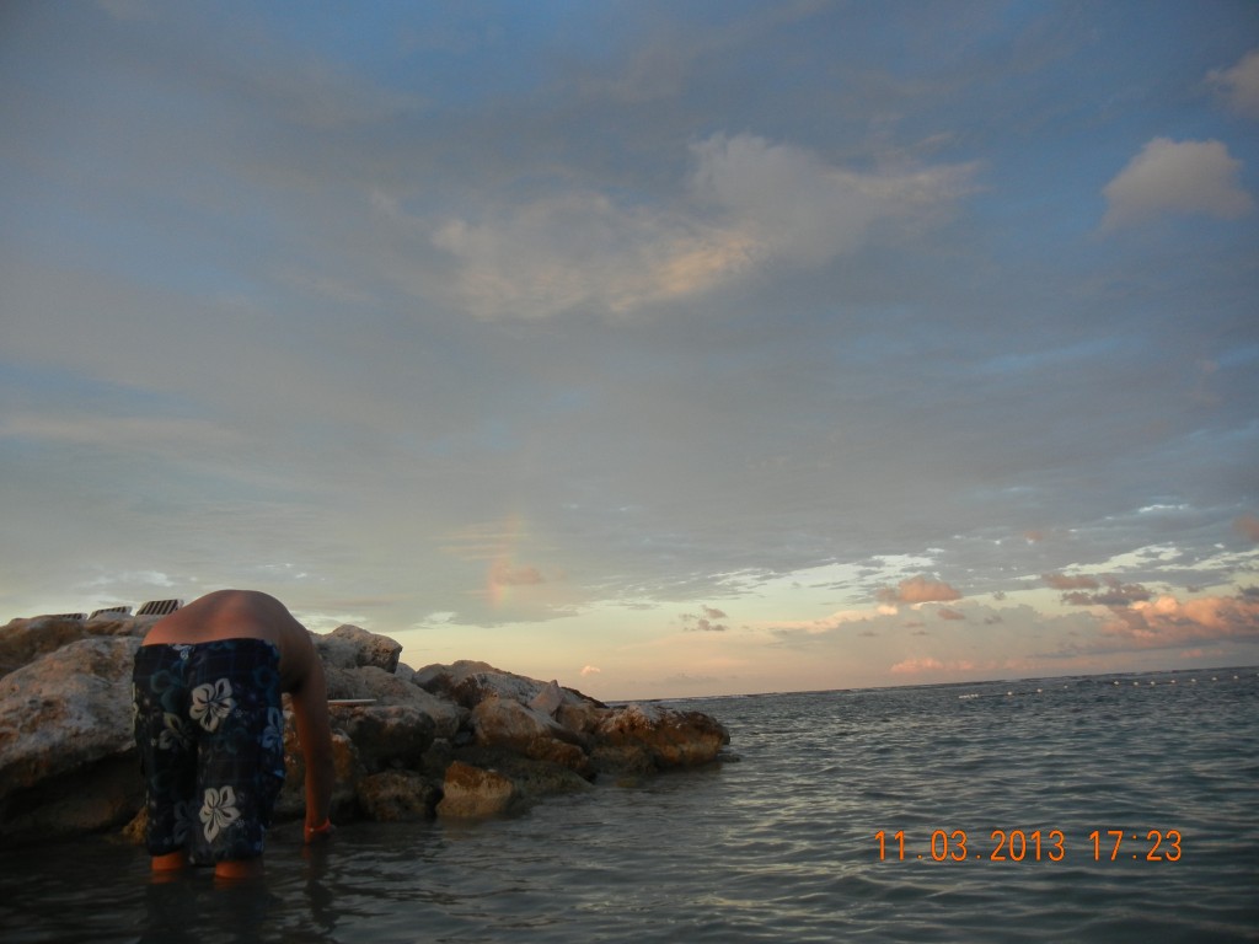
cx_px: 630
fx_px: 1091
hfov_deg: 60.0
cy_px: 472
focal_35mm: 30
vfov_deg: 46.8
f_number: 3.5
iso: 160
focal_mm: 5.4
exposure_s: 1/142
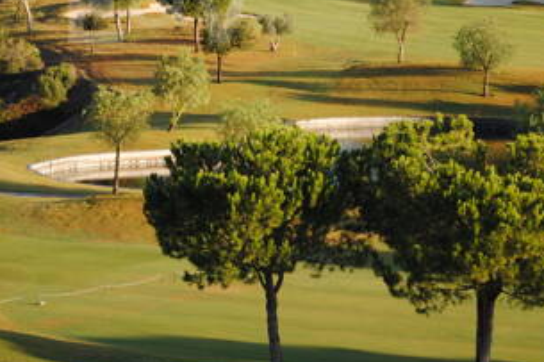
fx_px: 2644
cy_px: -1
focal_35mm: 175
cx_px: 176
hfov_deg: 11.7
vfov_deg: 7.8
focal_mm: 55
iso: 100
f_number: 5.6
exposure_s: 1/125
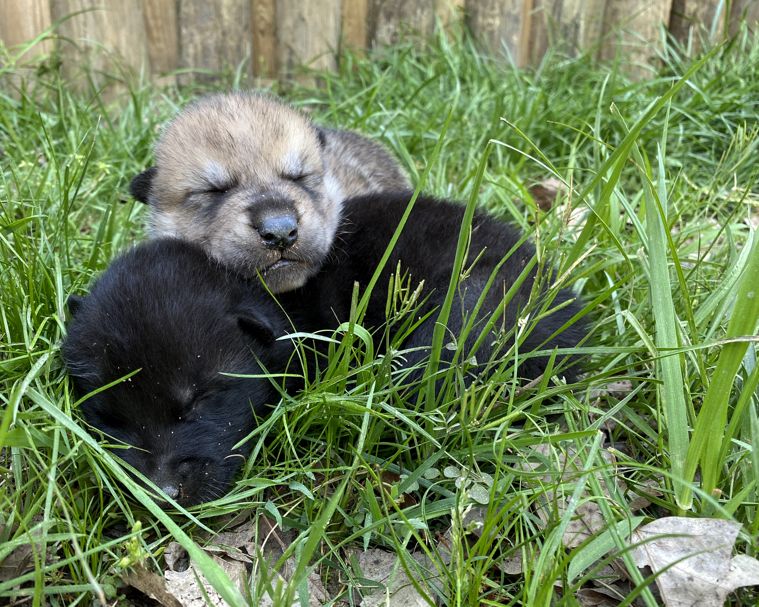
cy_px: 307
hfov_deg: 62.1
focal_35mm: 28
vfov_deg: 51.5
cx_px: 348
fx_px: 629
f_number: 1.8
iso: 100
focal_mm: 4.25
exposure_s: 1/121
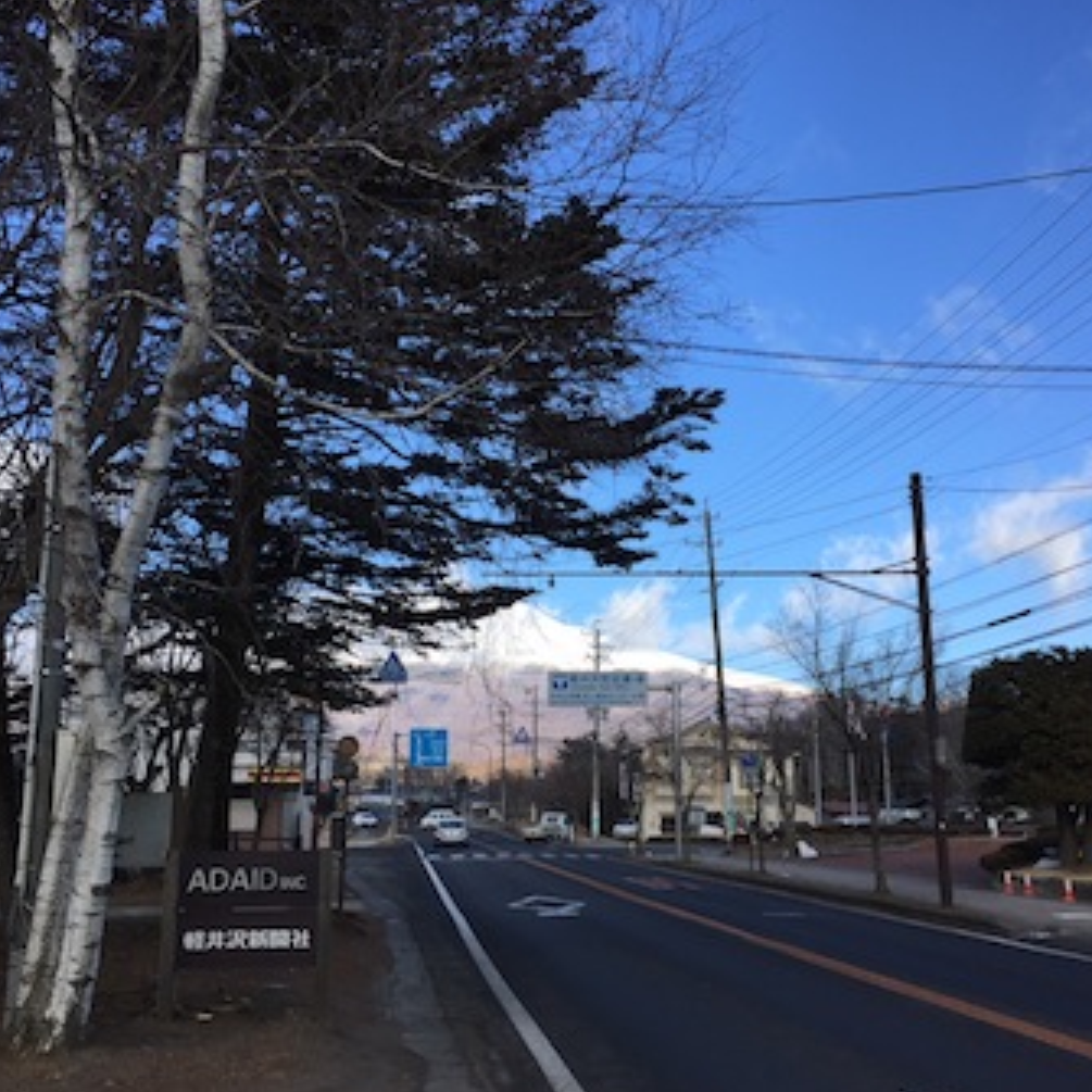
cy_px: 556
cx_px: 551
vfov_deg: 42.8
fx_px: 1392
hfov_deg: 42.8
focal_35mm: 39
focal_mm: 4.15
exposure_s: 1/1163
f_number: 2.2
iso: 32
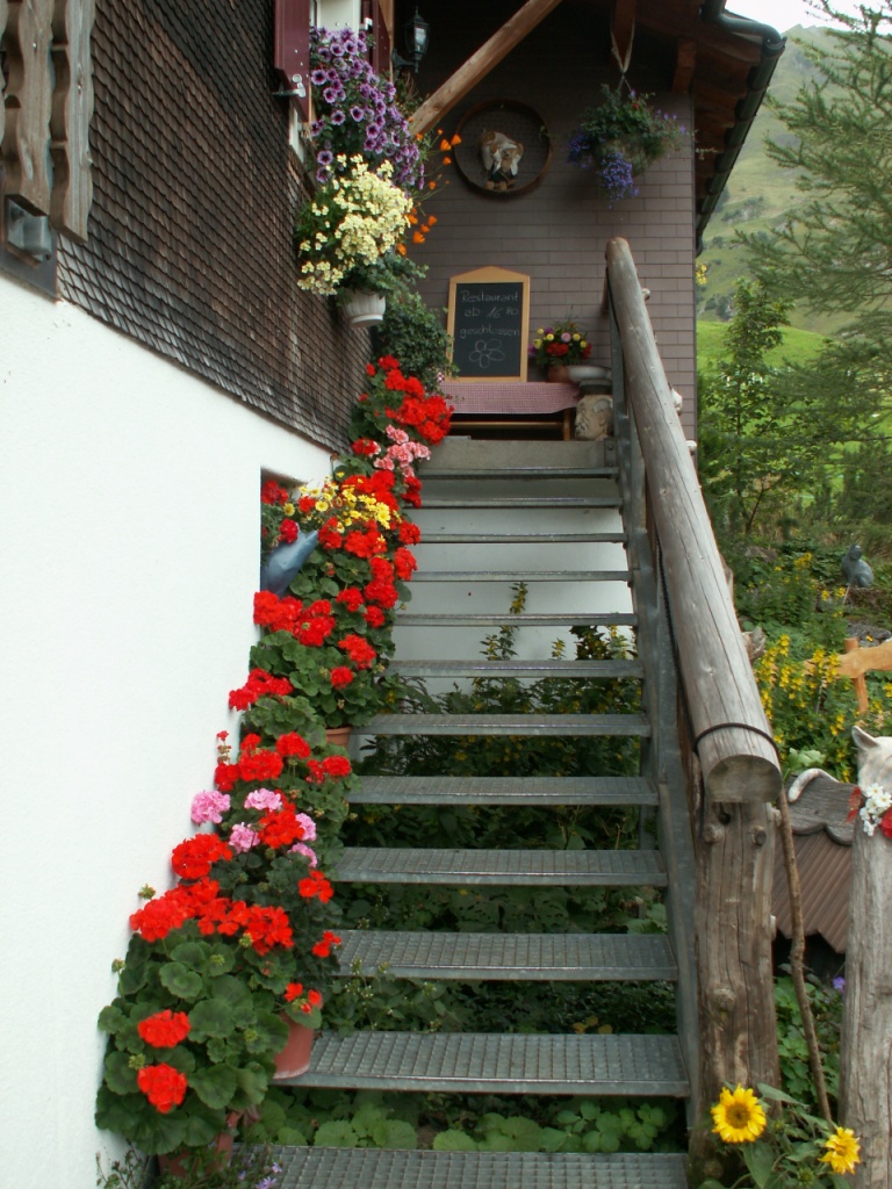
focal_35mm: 35
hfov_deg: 40.7
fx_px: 1203
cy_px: 594
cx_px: 446
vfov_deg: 52.6
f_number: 3.5
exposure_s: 1/60
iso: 50
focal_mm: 5.86
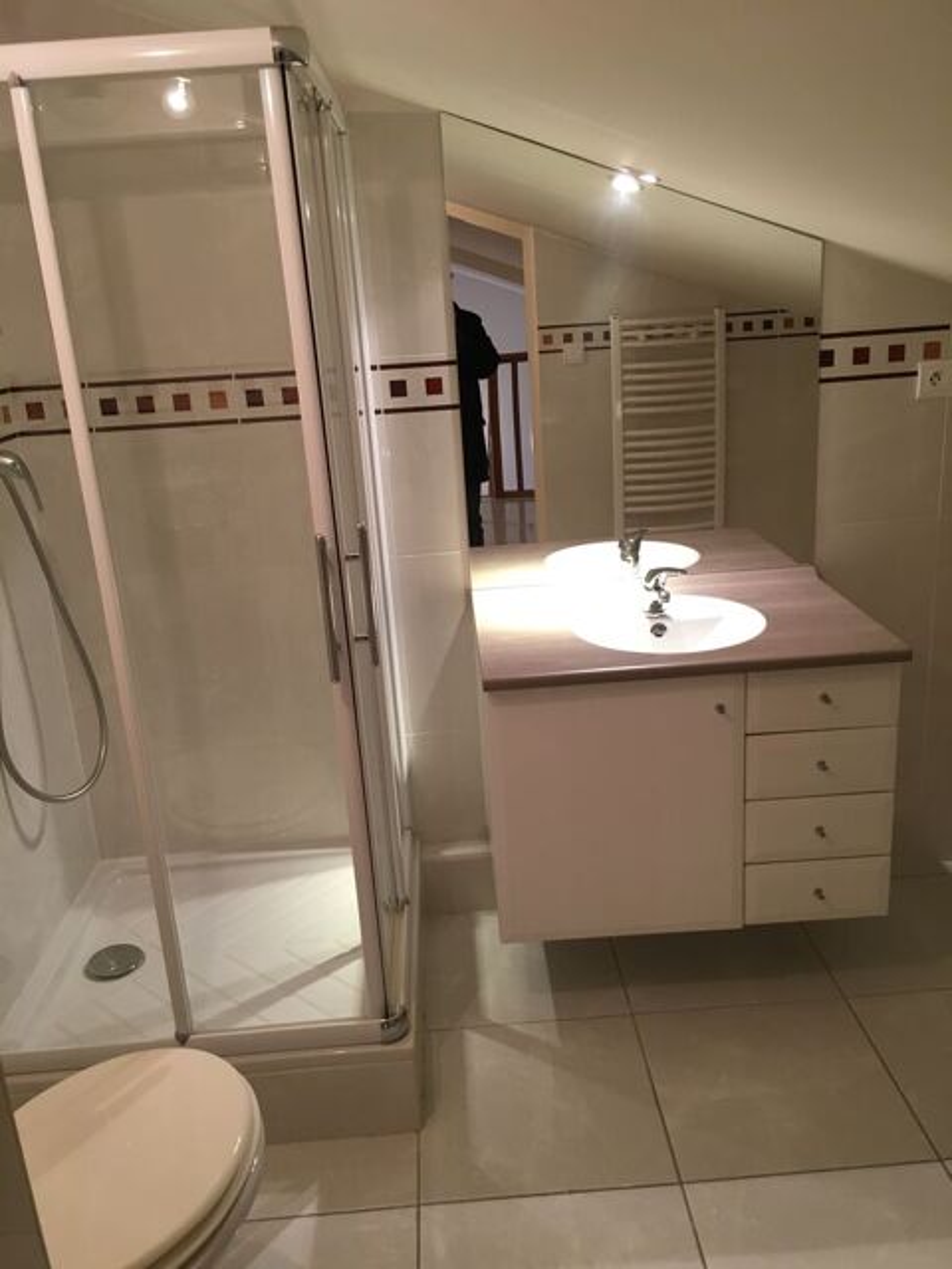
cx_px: 476
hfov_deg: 48.2
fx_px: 1063
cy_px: 634
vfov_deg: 61.7
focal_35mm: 29
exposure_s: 1/33
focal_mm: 4.15
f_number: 2.2
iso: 125
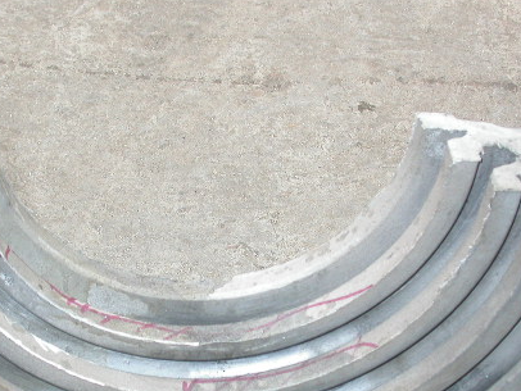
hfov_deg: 21.0
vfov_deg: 15.9
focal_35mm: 93
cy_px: 281
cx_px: 207
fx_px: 1401
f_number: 3.9
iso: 100
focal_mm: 12.2
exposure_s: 1/144
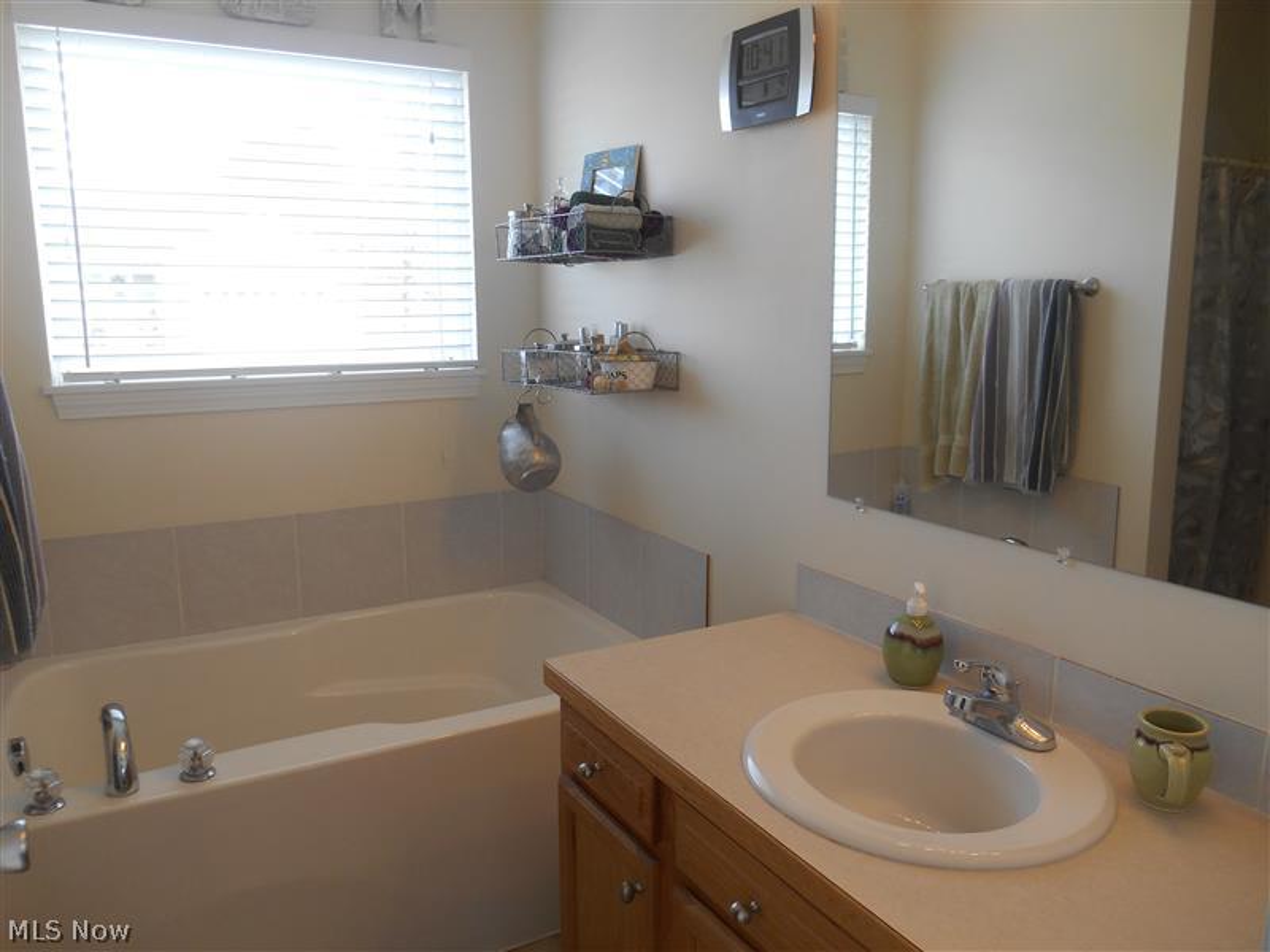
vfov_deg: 53.1
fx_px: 954
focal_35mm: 26
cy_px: 476
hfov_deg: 67.3
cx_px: 635
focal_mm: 4.7
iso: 110
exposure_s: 1/30
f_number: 3.4
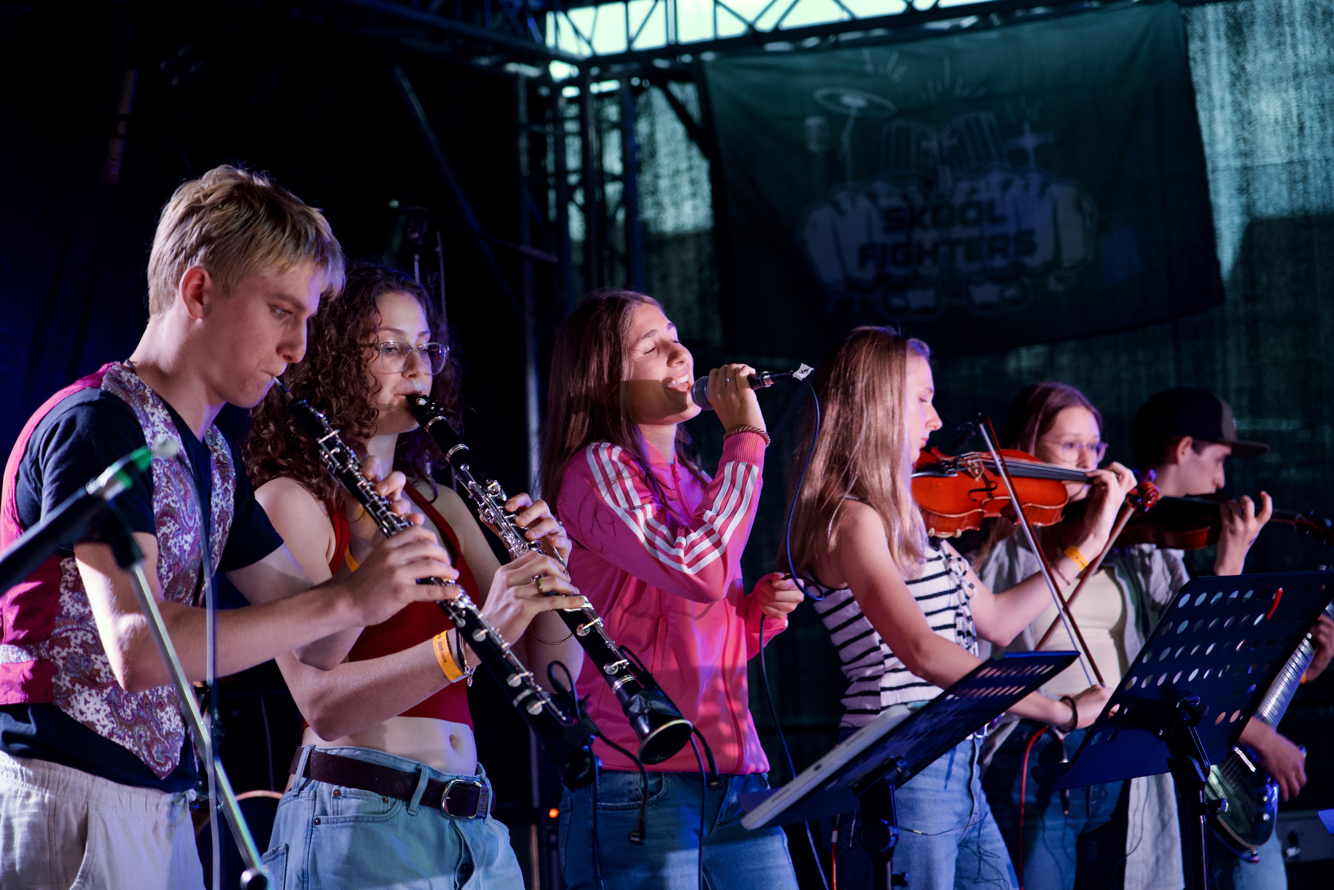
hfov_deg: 23.4
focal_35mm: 87
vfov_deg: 15.7
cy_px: 445
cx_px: 667
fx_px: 3224
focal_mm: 87
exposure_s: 1/80
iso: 3200
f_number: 4
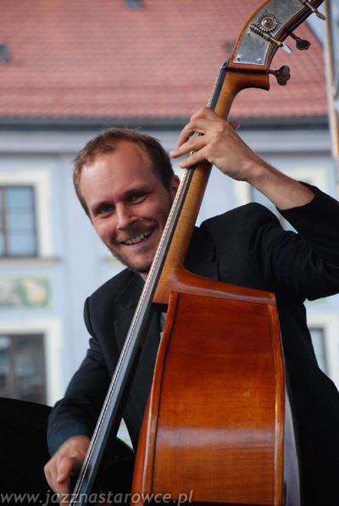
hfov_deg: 7.7
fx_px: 2534
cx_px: 170
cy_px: 253
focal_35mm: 180
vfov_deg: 11.4
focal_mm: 120
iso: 1000
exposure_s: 1/30
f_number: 5.6
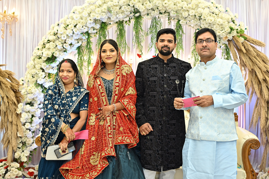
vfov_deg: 33.4
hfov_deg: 48.5
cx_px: 134
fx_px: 299
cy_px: 90
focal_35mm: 40
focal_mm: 40
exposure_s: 1/200
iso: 800
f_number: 5.6
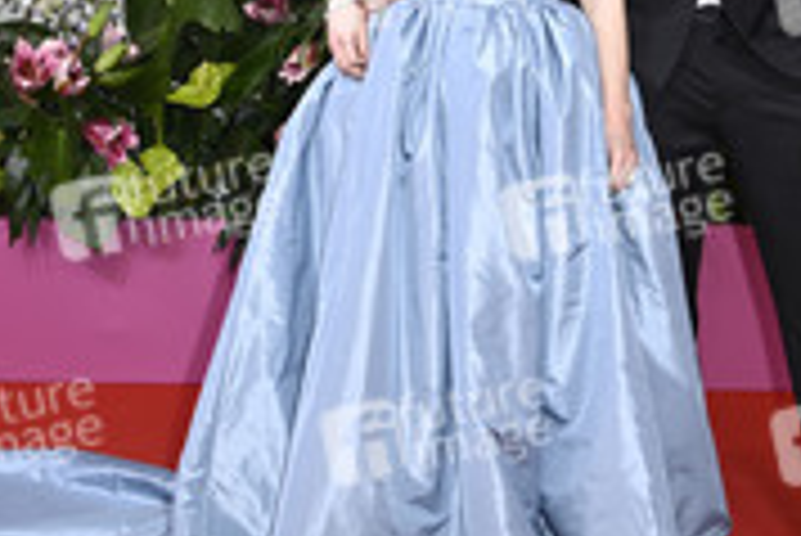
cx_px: 497
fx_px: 1804
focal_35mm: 81
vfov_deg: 16.7
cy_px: 95
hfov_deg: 25.0
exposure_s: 1/200
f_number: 6.3
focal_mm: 32
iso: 640
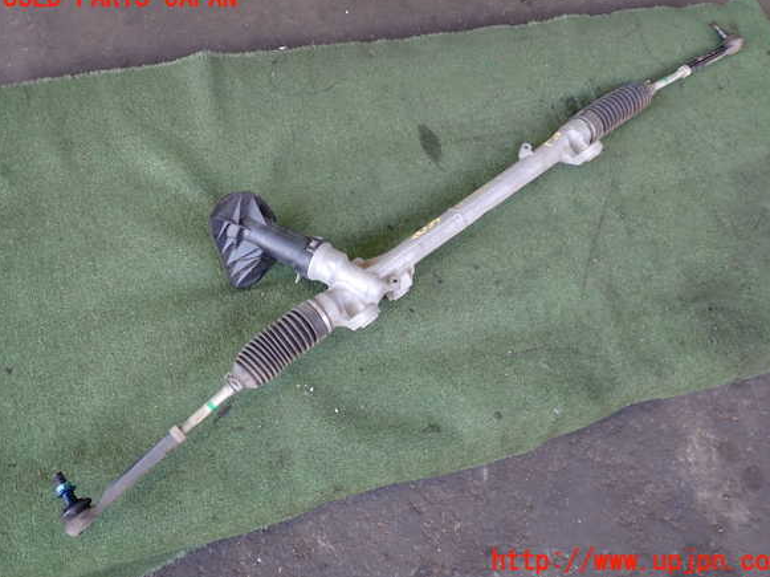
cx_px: 394
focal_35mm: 31
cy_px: 280
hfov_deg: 58.4
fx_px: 689
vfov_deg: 45.4
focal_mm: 5.4
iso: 200
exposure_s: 1/80
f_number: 2.3
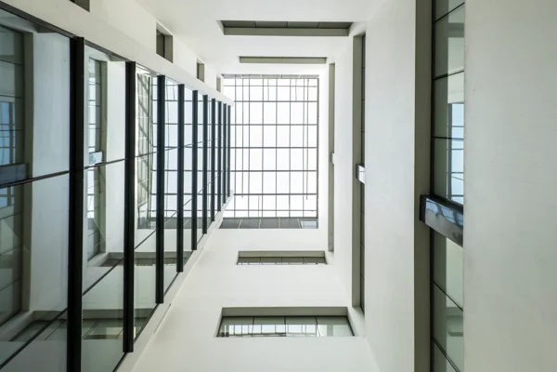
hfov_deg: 104.3
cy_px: 186
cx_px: 278
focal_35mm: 14
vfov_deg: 81.2
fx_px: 217
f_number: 8
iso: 100
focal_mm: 14
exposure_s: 1/8
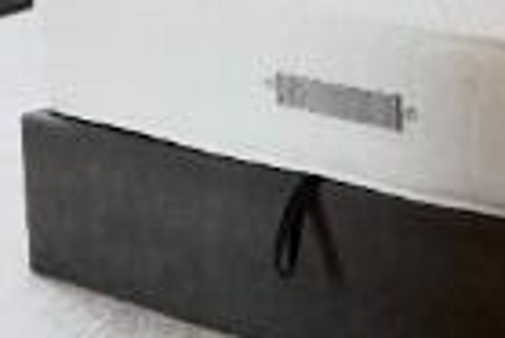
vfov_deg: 12.7
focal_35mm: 103
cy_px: -158
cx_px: 396
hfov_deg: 19.6
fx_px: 1446
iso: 1000
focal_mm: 14
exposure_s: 1/160
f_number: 4
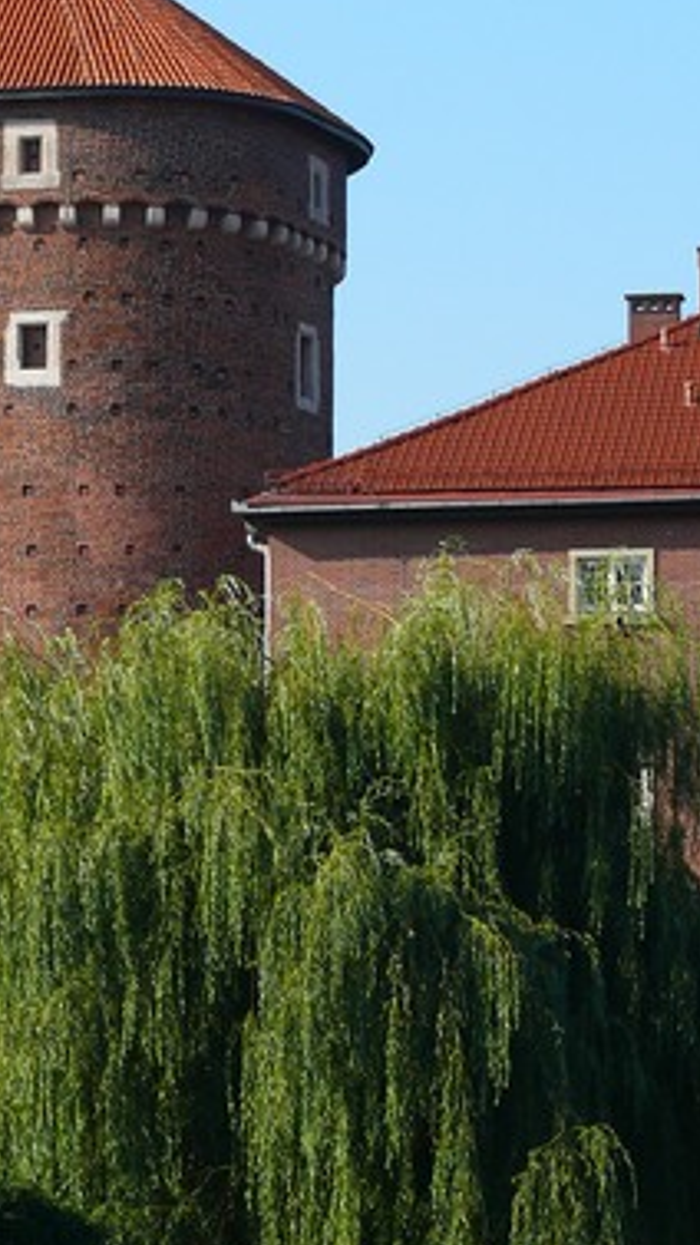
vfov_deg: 12.7
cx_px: 13
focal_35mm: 169
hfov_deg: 7.2
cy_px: 786
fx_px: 5578
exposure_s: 1/250
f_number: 4
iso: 100
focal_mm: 16.6
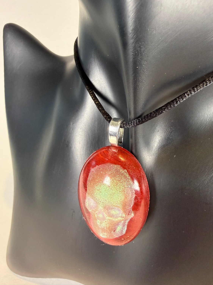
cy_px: 142
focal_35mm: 25
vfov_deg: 69.4
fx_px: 205
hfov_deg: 54.9
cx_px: 106
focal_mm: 2.22
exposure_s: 1/120
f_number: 2.2
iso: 500
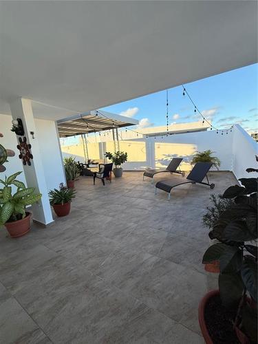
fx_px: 139
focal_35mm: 14
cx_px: 129
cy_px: 172
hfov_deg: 85.7
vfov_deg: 102.1
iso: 50
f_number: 2.2
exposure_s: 1/679
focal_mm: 2.22
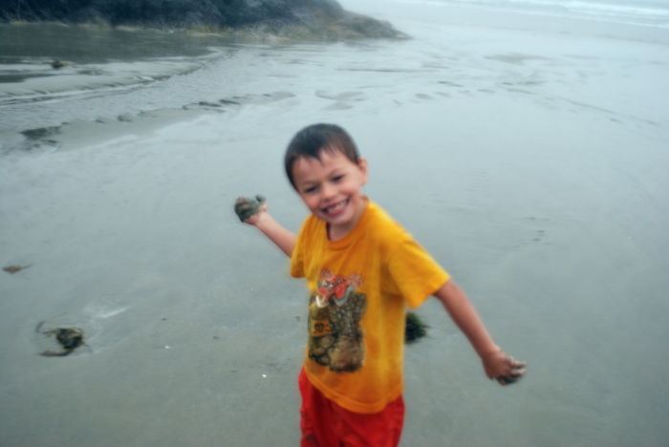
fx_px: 725
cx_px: 334
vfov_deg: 34.3
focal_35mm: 39
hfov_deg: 49.5
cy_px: 224
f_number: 5.6
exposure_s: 1/125
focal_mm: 26
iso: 180
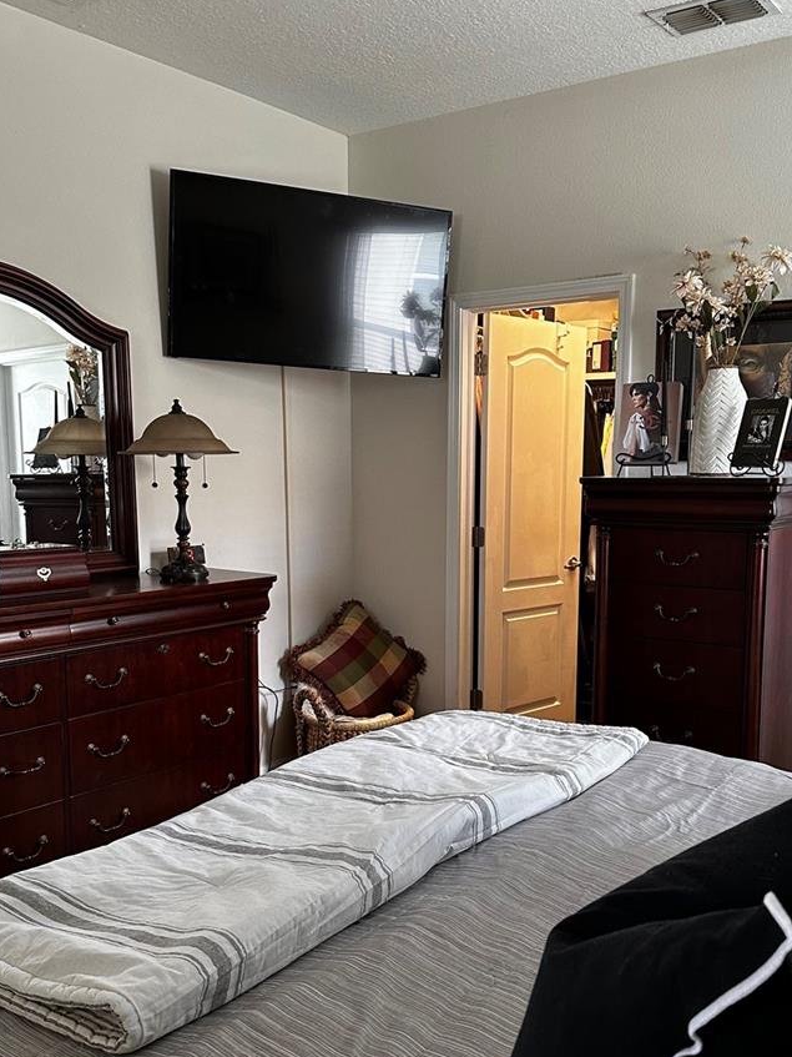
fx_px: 1037
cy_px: 605
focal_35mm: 34
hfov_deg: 41.8
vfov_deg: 53.8
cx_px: 417
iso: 250
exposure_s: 1/60
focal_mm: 6.86
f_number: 1.78
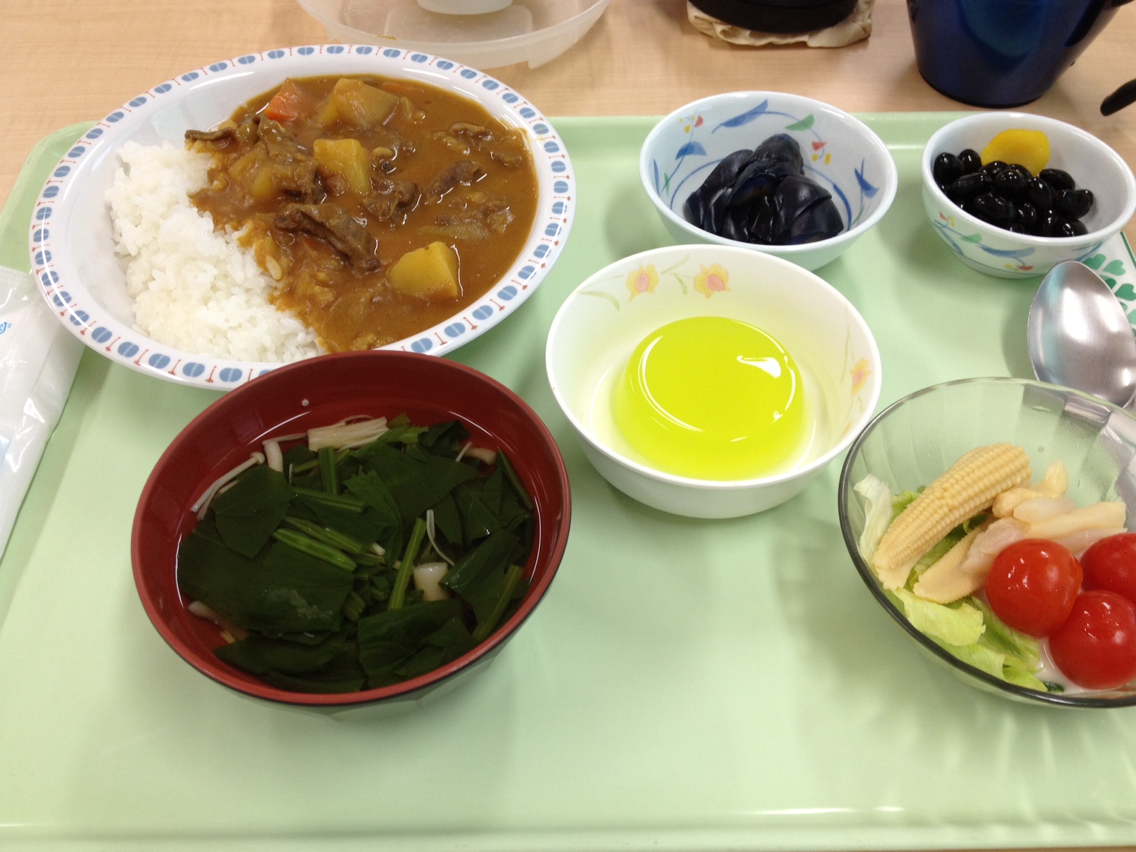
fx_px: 1181
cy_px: 437
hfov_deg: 51.4
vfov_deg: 39.6
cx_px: 573
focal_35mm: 36
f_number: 2.4
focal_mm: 4.28
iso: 80
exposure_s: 1/40
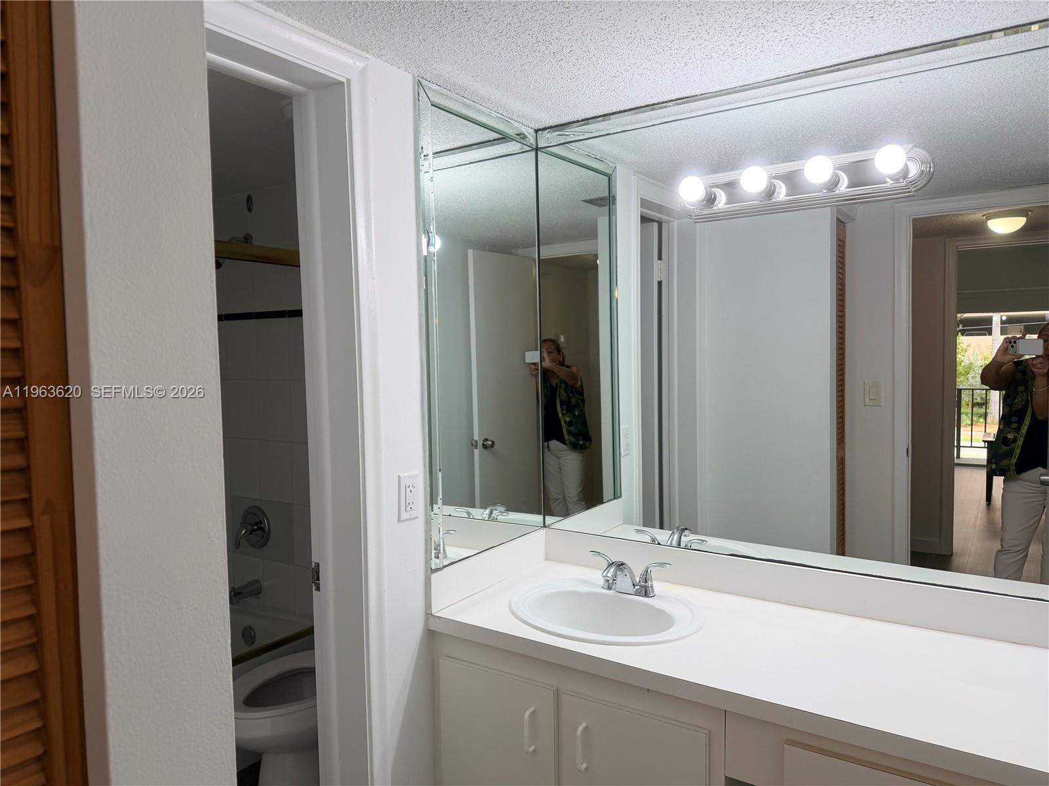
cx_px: 524
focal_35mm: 24
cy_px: 393
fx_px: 727
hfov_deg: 71.6
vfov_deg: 56.8
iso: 80
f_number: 1.78
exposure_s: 1/214
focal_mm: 6.76
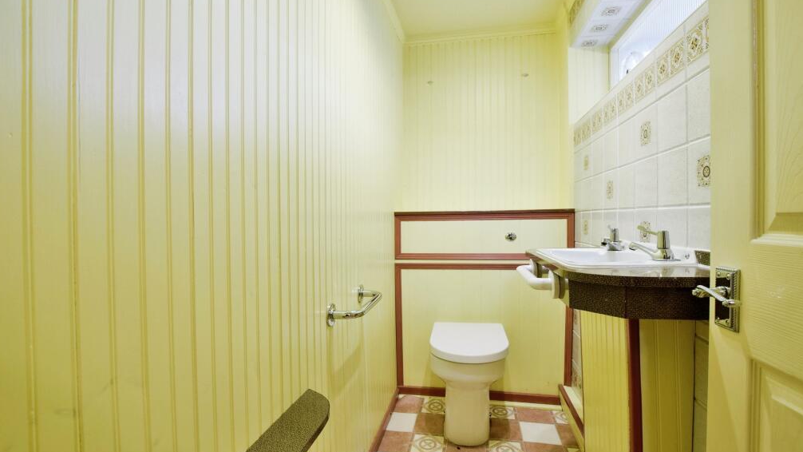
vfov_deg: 66.9
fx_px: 341
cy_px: 200
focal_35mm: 16
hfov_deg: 99.4
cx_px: 402
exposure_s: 1/10
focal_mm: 10
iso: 640
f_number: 8
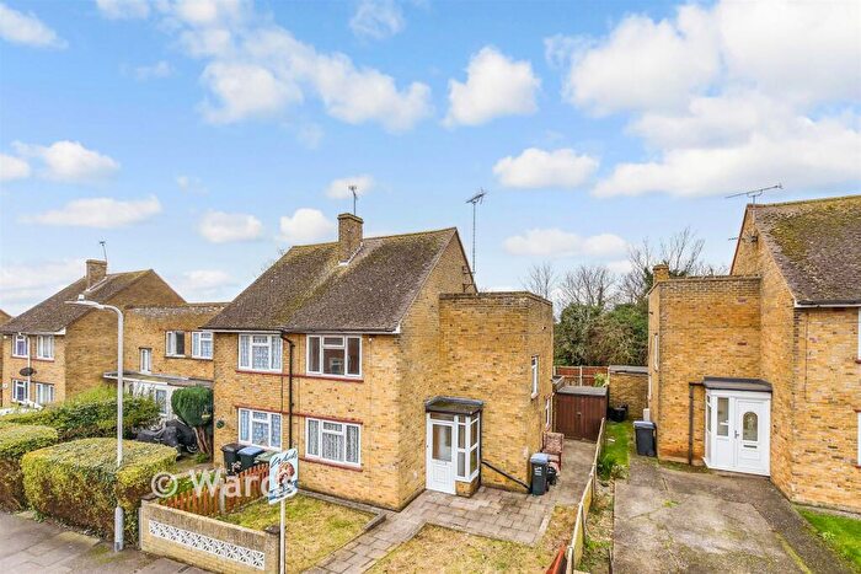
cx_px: 430
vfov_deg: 77.4
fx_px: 359
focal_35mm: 15
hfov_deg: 100.4
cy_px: 287
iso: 160
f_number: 5.6
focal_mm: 10
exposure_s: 1/160
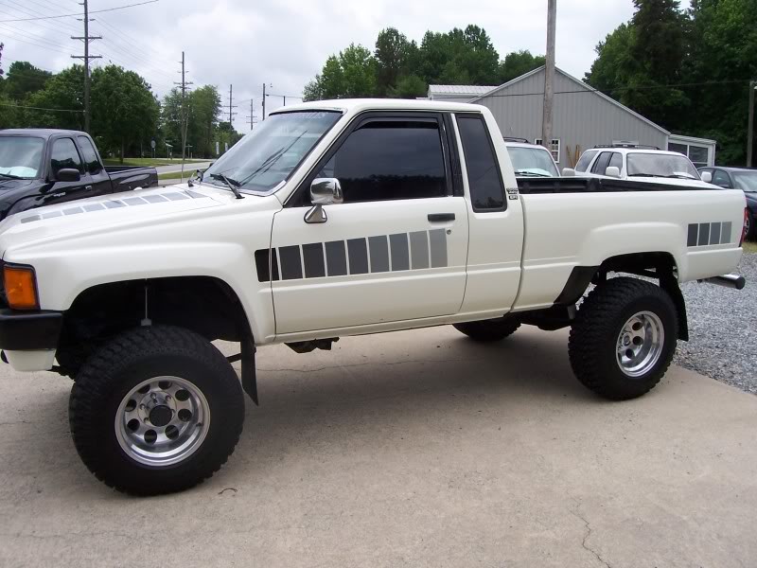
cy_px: 284
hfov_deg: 54.0
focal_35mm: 34
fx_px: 744
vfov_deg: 41.8
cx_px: 378
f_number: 5.6
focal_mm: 5.6
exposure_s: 1/500
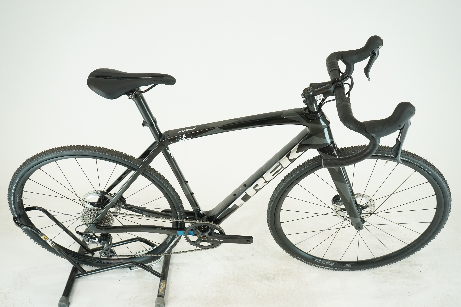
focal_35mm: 34
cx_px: 230
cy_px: 154
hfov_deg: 55.8
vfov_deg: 38.9
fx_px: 435
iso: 1600
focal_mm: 34
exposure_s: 1/200
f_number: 5.6
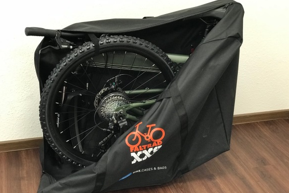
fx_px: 482
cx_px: 144
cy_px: 102
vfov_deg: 22.6
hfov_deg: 33.4
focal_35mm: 60
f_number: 2.8
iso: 200
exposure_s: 1/50
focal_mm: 6.6
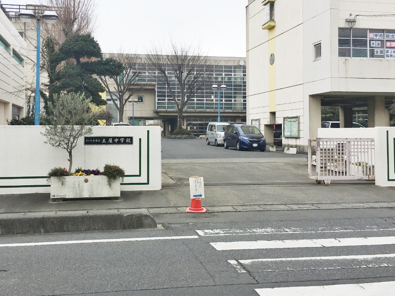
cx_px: 166
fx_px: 445
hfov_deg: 47.7
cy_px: 114
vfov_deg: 36.6
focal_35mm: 39
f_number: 2.2
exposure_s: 1/761
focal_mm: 4.15
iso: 25
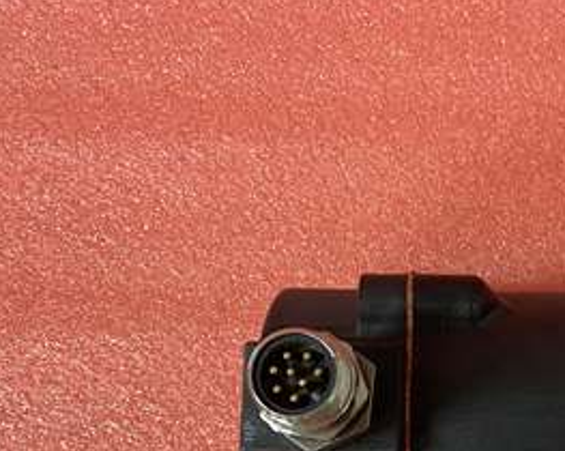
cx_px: 533
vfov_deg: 25.4
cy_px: 406
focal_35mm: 58
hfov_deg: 30.7
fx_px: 969
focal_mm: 4.25
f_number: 1.8
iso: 250
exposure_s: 1/50
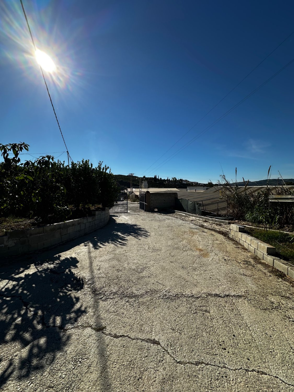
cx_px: 147
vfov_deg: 102.1
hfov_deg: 85.7
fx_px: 159
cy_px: 196
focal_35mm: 14
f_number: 2.2
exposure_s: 1/3509
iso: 50
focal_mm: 2.22
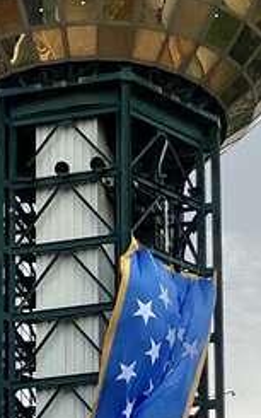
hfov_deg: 7.3
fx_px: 2050
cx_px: 92
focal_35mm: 180
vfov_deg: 11.6
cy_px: 319
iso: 20
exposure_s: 1/2660
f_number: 2
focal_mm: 6
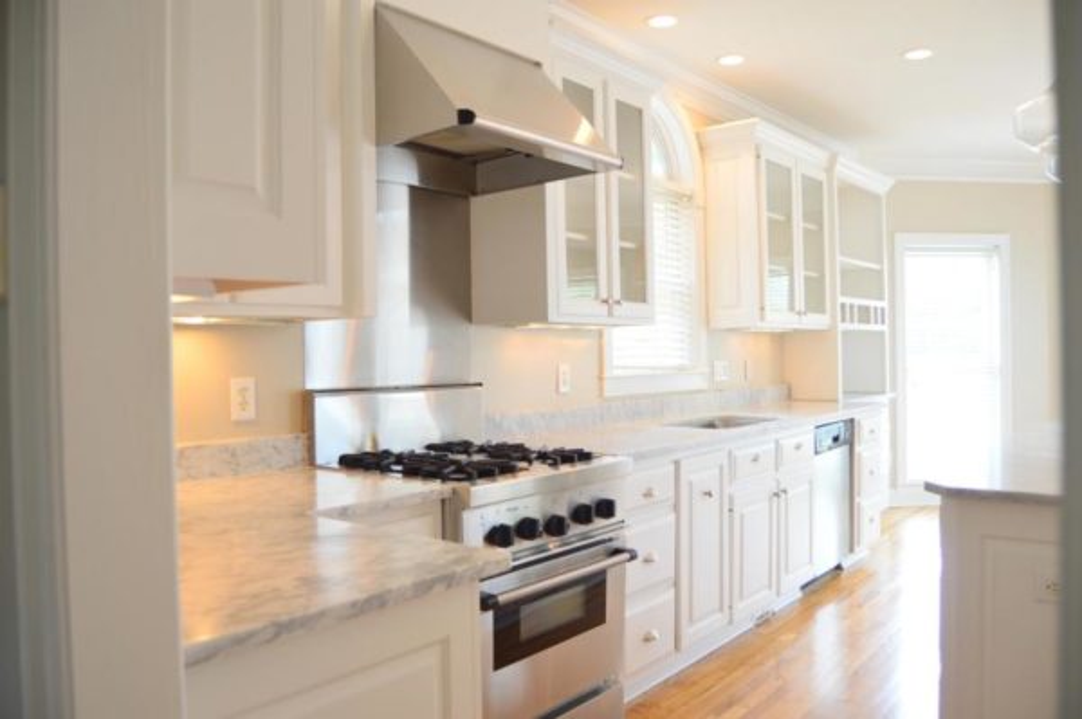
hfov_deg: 67.4
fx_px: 811
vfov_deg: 47.9
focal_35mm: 27
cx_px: 541
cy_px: 360
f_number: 3.5
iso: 140
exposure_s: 1/30
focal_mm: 18
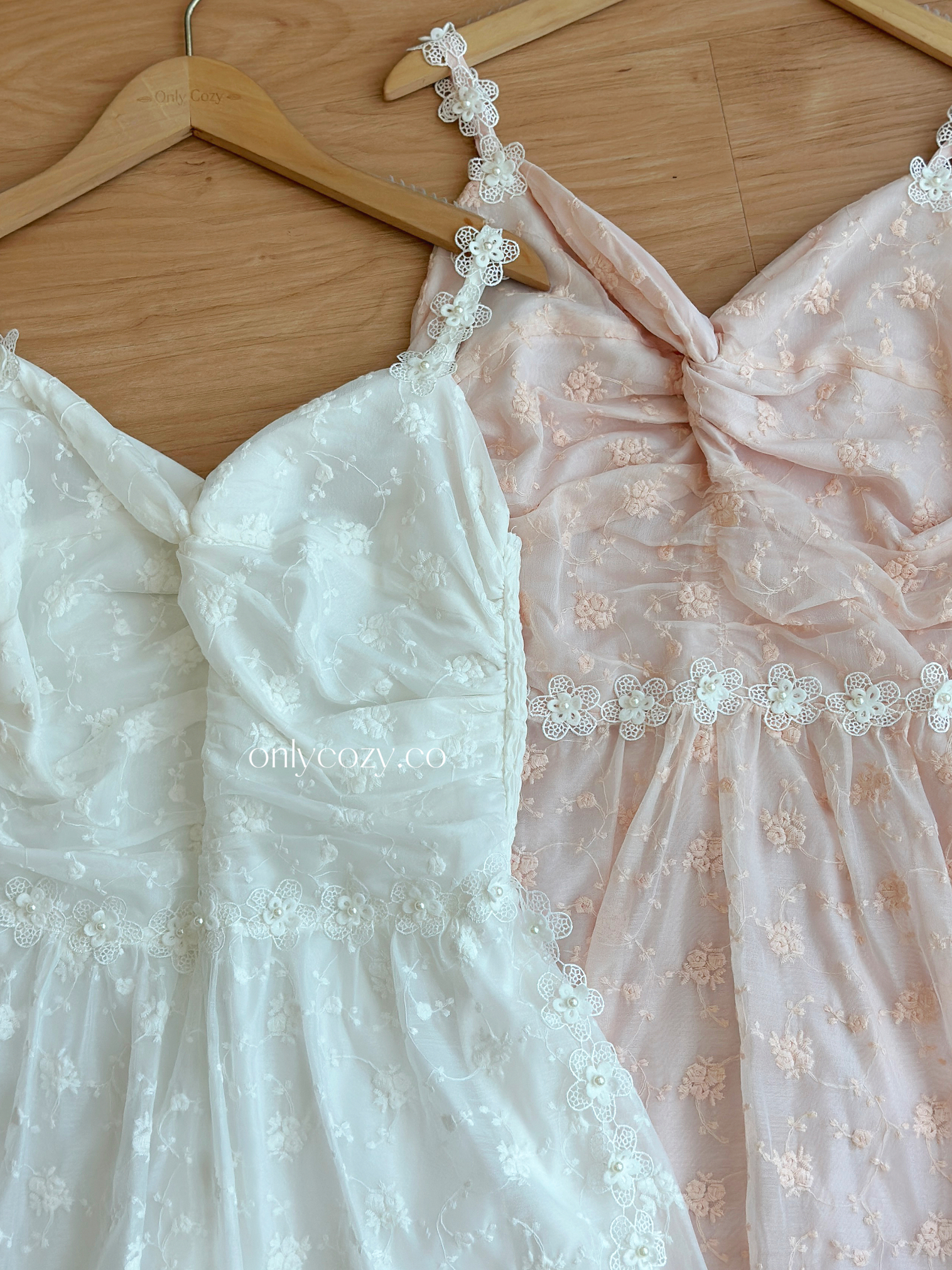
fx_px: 2090
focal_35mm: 57
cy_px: 587
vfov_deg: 33.8
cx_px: 474
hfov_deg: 25.7
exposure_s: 1/344
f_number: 1.78
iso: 80
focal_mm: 6.86
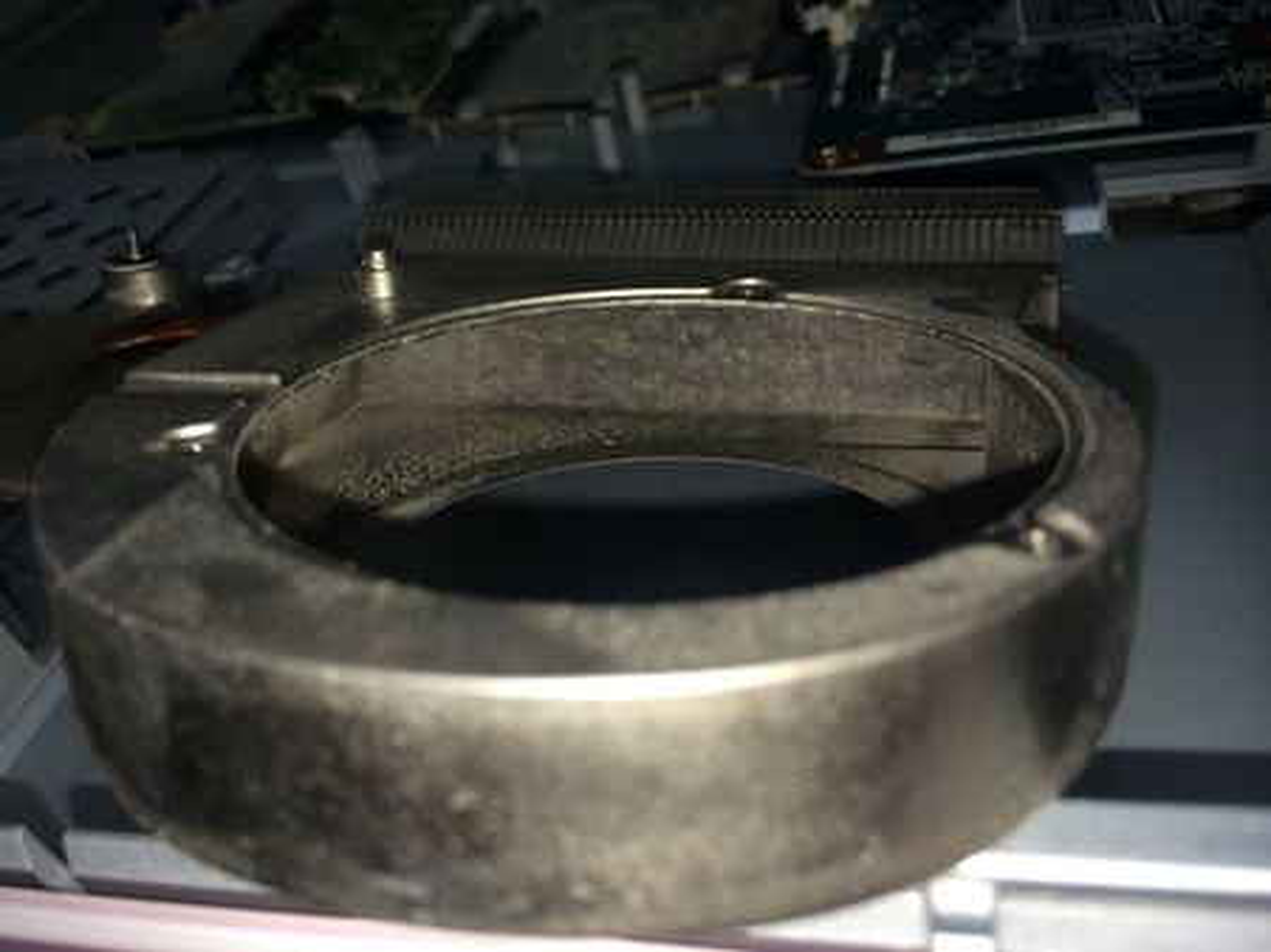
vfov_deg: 46.8
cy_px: 476
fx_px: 1101
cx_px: 636
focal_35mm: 30
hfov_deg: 60.0
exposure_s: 1/193
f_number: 2.2
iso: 32
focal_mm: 4.12
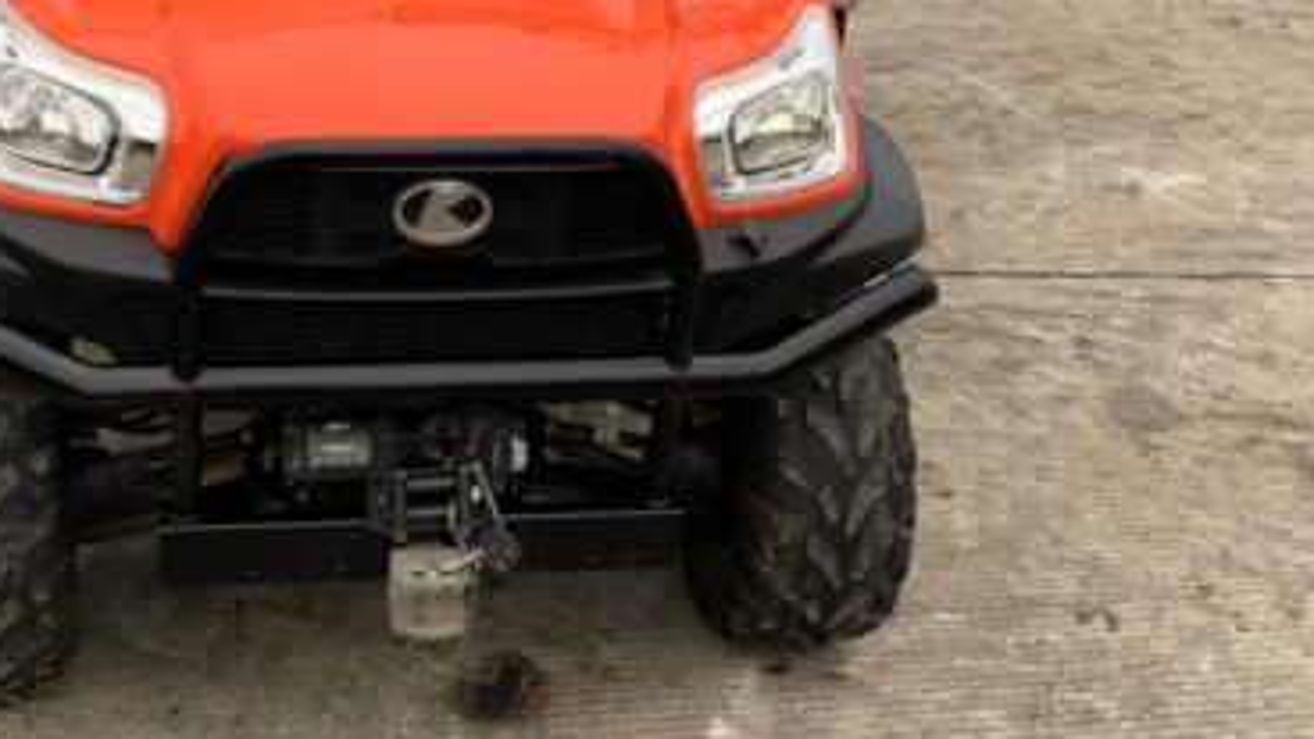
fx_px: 1916
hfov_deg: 37.6
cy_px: 57
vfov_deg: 21.3
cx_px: 493
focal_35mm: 55
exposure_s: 1/122
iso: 25
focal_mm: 3
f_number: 1.8
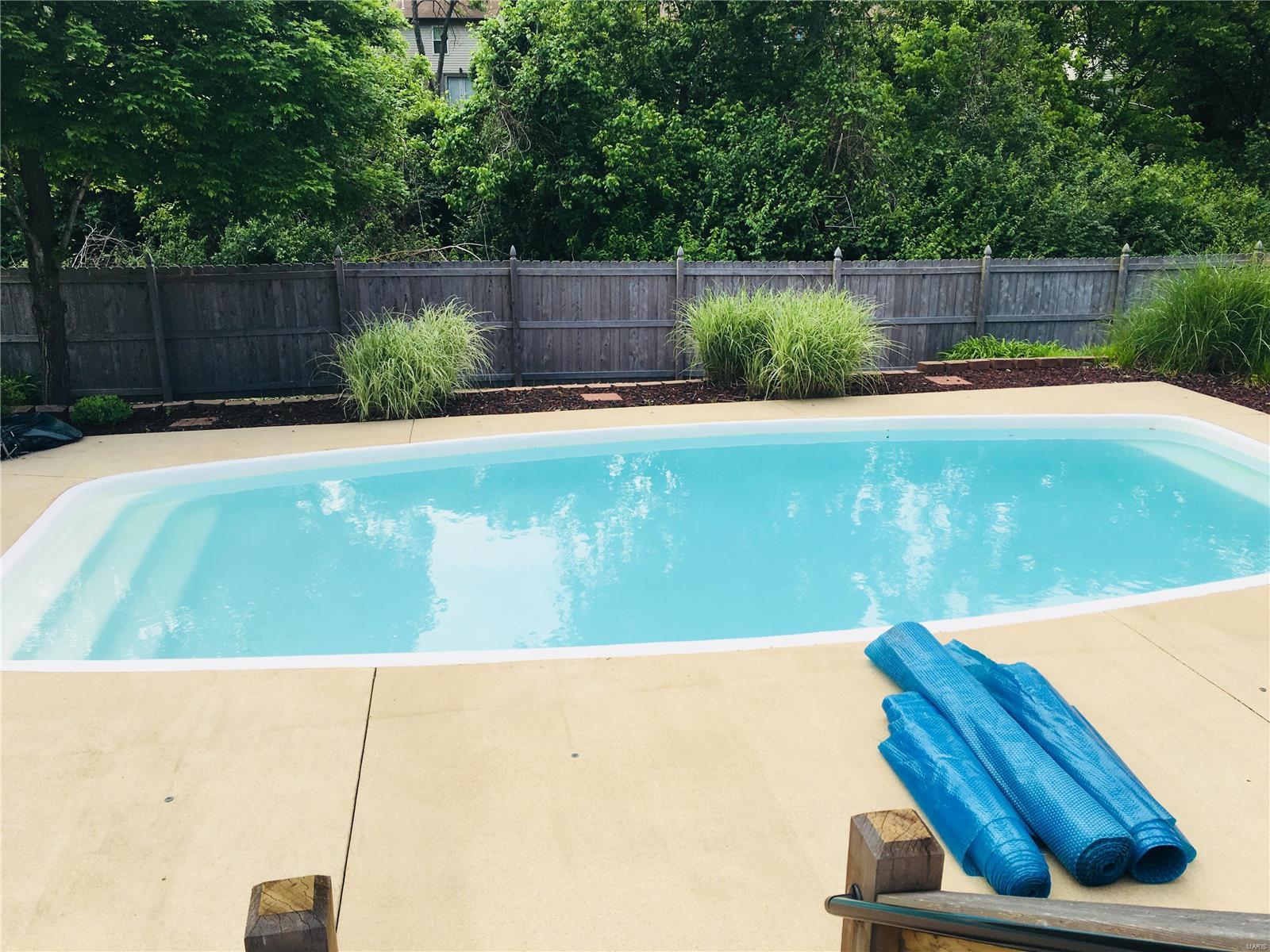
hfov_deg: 61.7
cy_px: 476
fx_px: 1064
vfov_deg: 48.2
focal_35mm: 29
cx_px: 635
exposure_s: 1/950
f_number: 2.2
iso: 25
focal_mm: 4.15
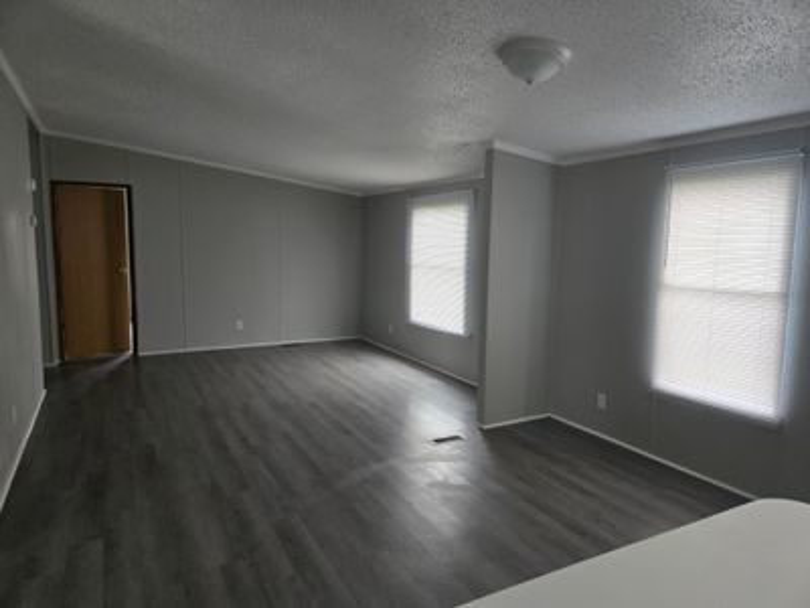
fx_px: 538
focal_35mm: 23
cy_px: 304
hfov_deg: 73.9
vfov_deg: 58.9
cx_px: 405
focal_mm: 5.4
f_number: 1.8
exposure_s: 1/120
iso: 400
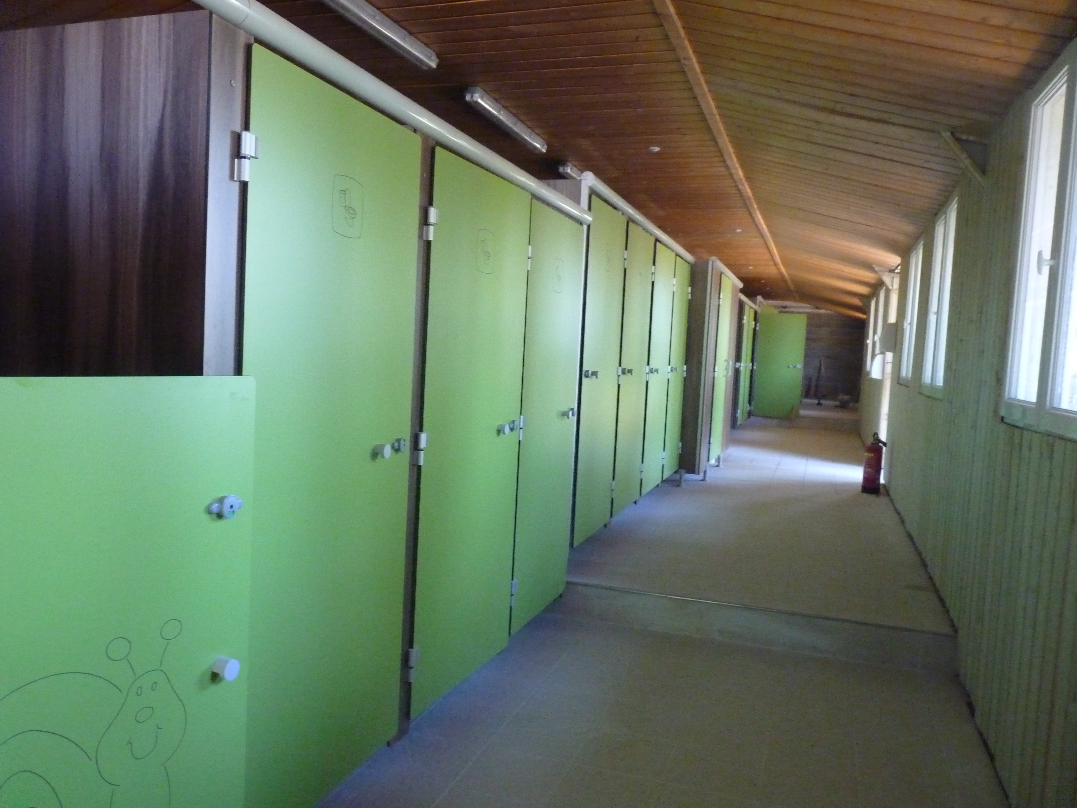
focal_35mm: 27
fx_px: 840
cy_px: 404
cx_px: 538
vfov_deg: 51.4
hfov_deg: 65.3
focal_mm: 4.8
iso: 800
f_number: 2.8
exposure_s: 1/40
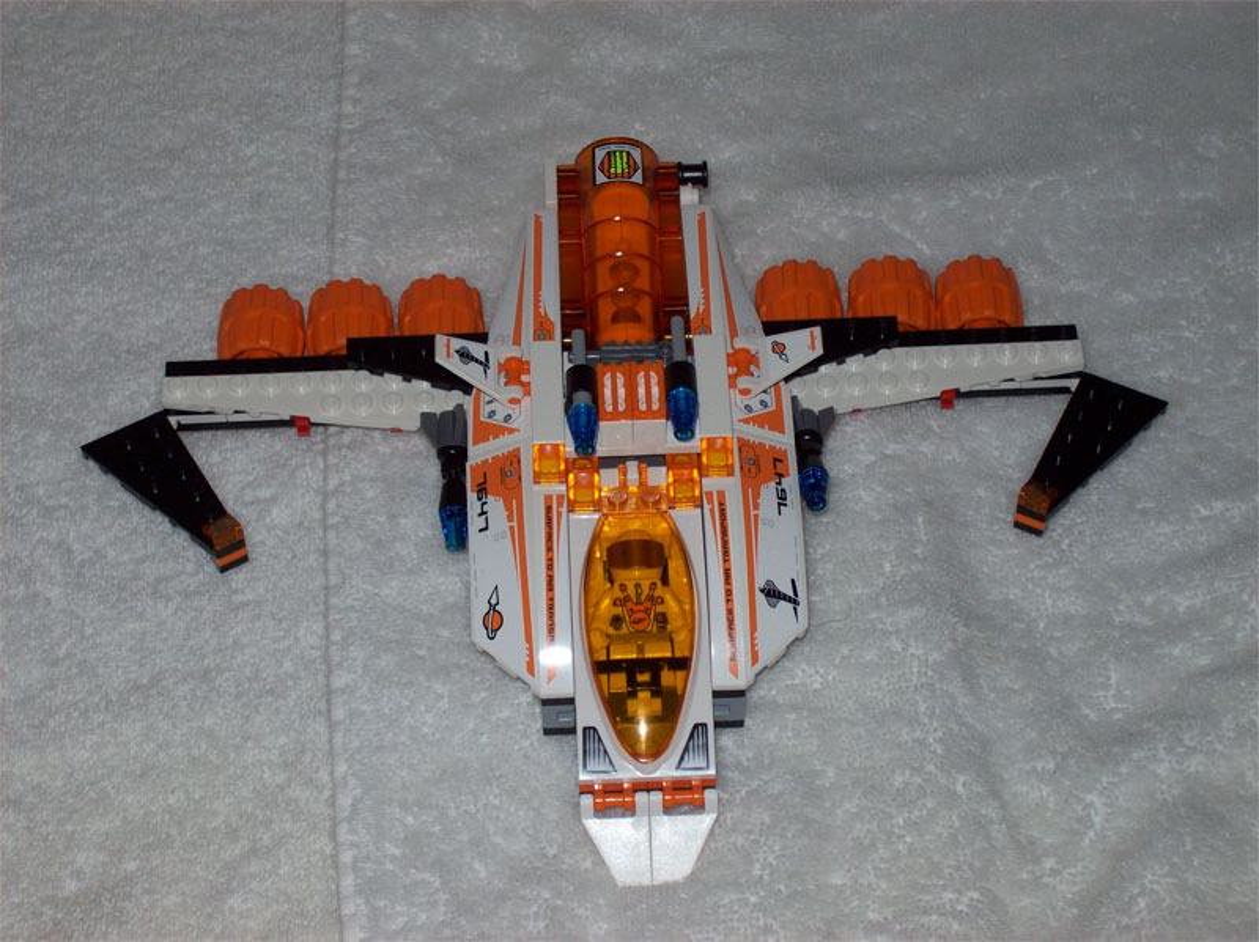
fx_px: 3162
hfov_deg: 22.5
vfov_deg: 17.0
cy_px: 471
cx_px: 630
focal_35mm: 87
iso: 80
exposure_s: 1/112
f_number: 4.3
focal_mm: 14.3
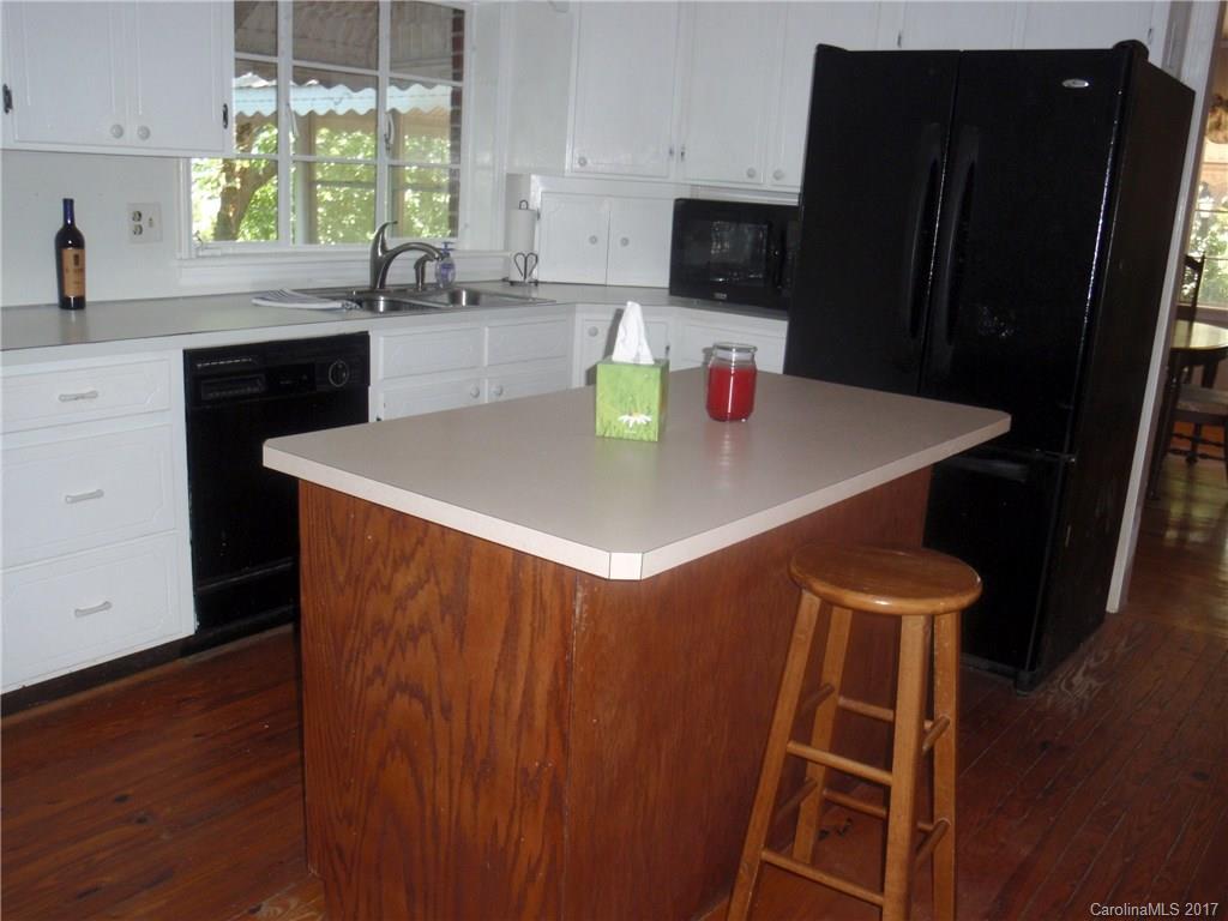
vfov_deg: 41.8
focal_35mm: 34
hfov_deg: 54.0
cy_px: 460
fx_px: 1206
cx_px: 614
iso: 200
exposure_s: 1/40
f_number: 3.5
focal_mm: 6.07
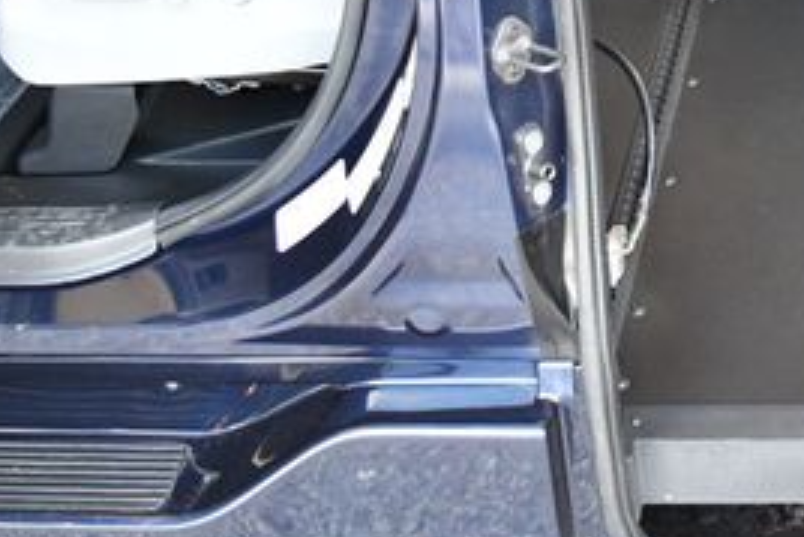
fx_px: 1922
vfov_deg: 15.4
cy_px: -75
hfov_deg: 22.0
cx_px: 945
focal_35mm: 86
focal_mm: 18
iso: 1400
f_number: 3.5
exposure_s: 1/125
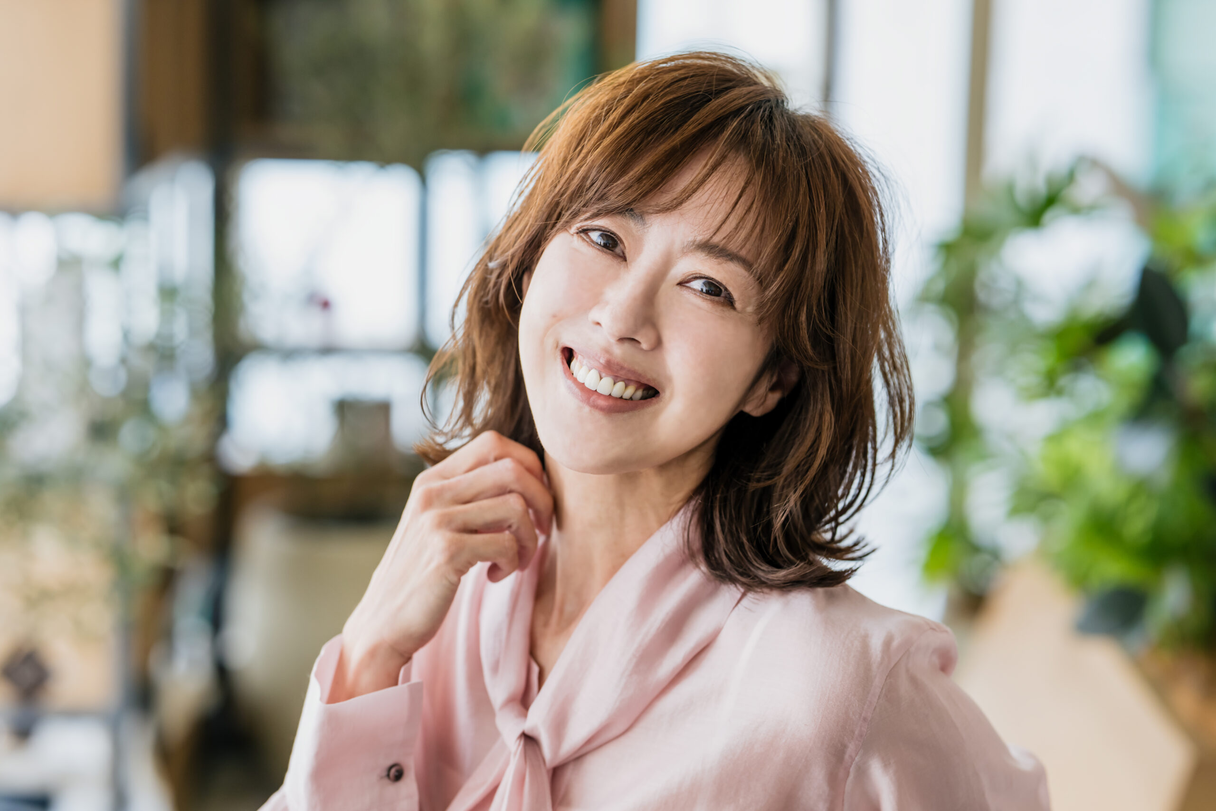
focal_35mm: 85
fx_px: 2871
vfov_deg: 16.1
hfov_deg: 23.9
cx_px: 608
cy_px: 406
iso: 800
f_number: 2.8
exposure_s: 1/125
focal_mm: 85
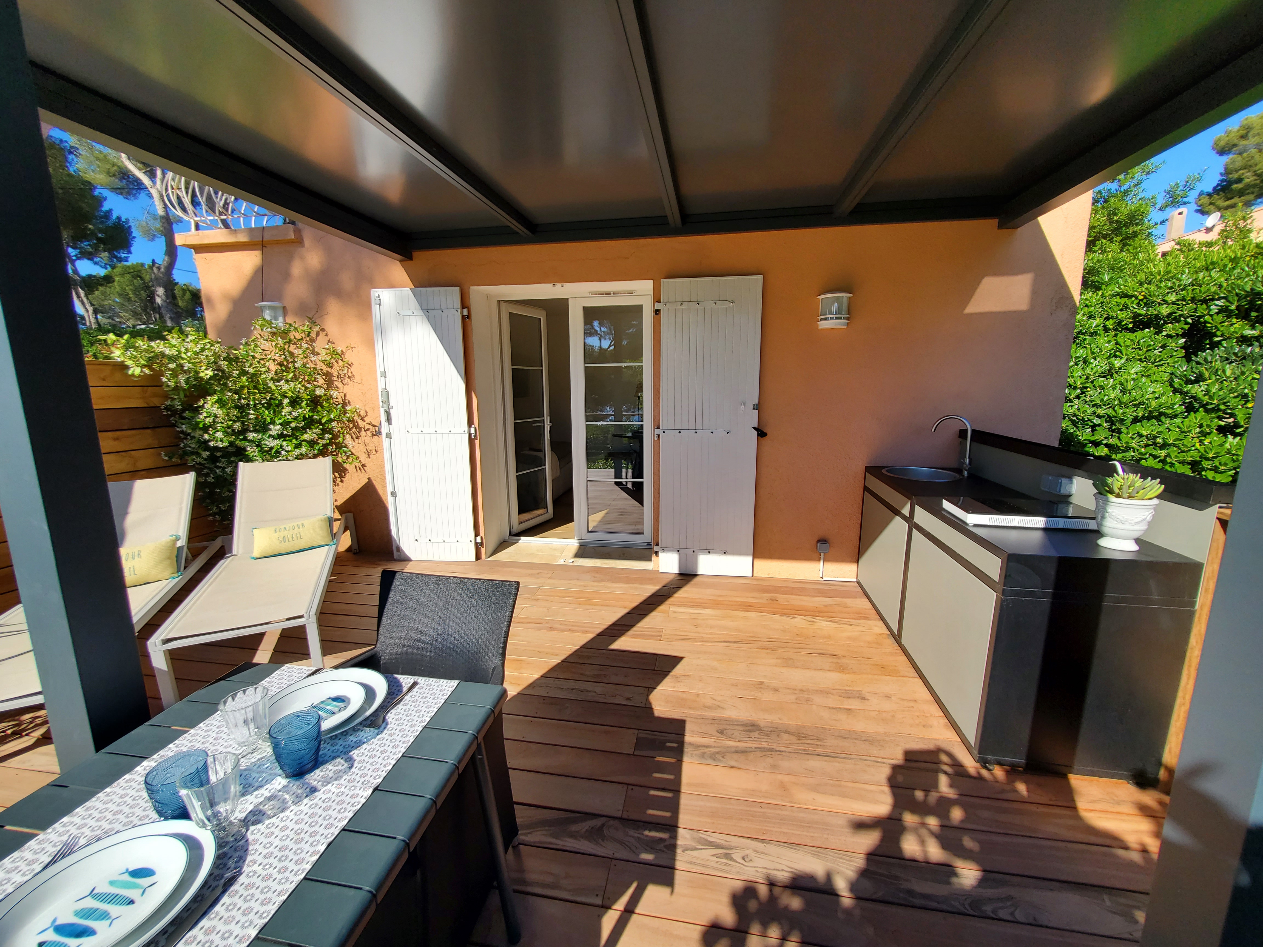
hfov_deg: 106.2
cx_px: 632
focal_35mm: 13
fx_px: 474
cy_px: 474
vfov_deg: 89.9
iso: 50
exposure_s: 1/876
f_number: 2.2
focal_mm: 1.8
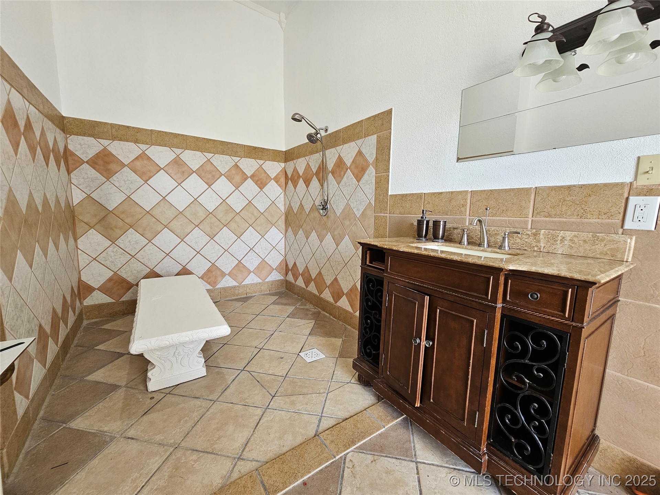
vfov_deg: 89.9
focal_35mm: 13
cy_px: 248
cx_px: 330
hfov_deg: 106.2
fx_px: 248
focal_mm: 2.2
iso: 100
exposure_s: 1/60
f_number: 2.2
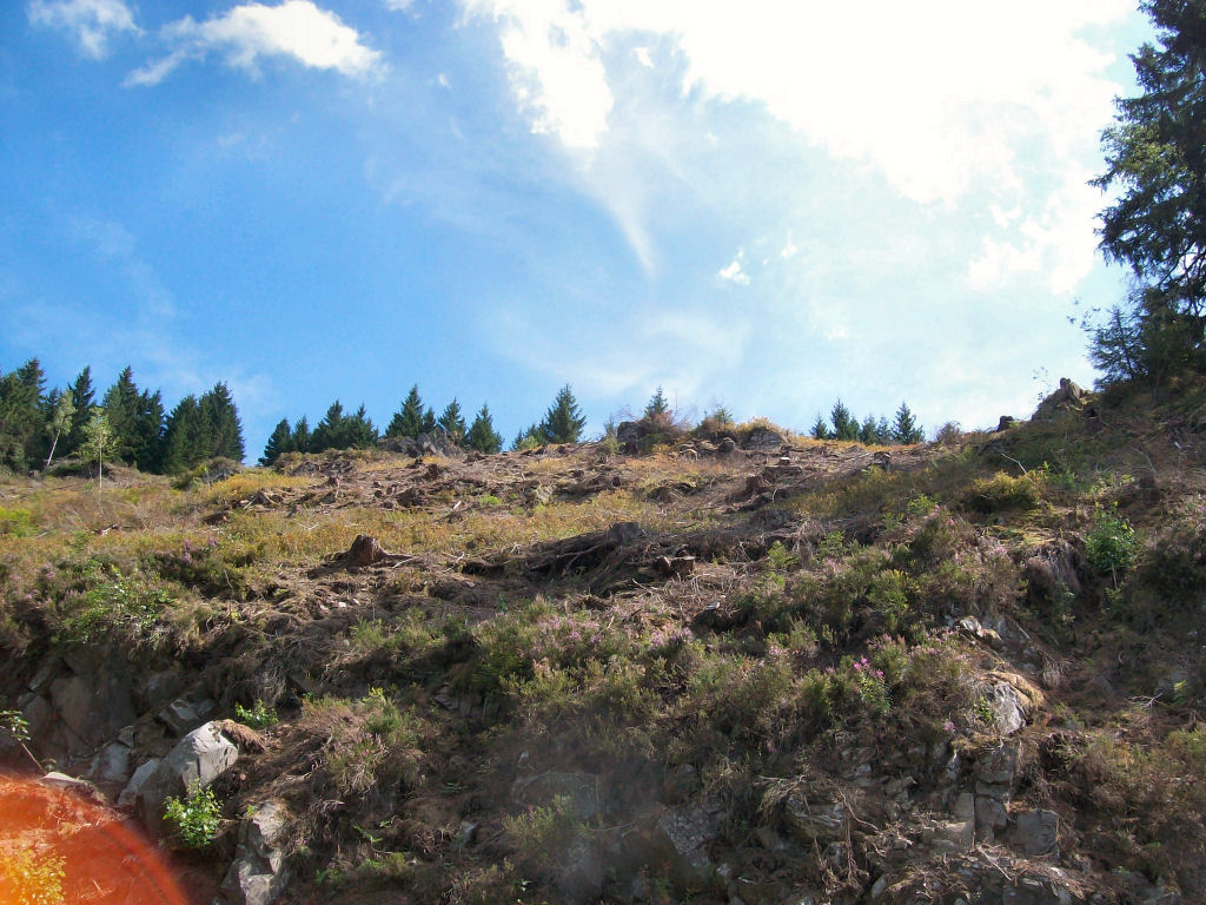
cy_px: 452
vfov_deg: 39.7
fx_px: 1254
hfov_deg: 51.4
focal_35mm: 36
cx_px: 603
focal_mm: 6
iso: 80
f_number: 4.8
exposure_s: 1/261
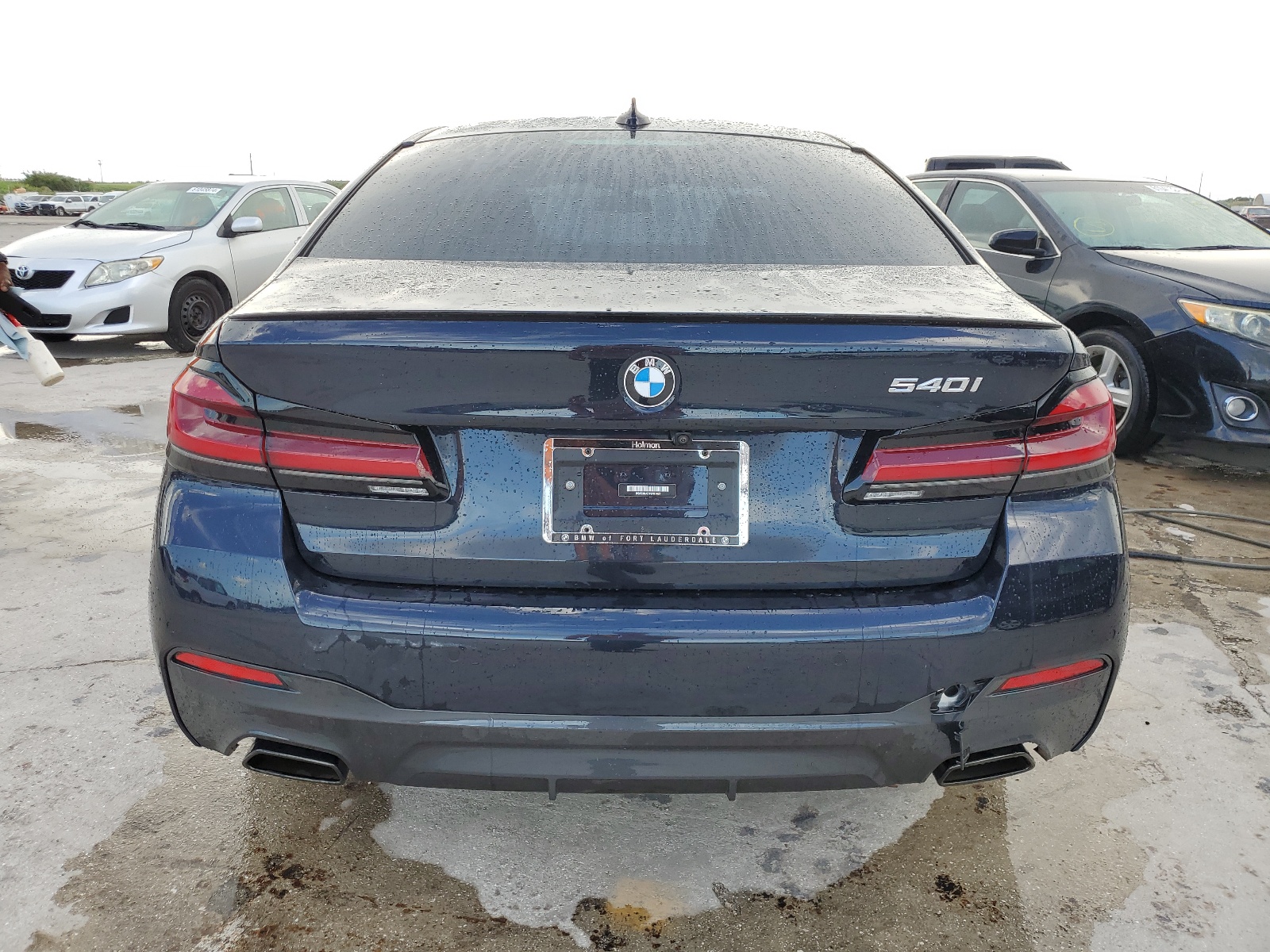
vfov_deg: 53.1
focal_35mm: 26
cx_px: 635
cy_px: 476
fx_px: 954
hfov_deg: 67.3
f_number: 1.5
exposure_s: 1/500
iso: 50
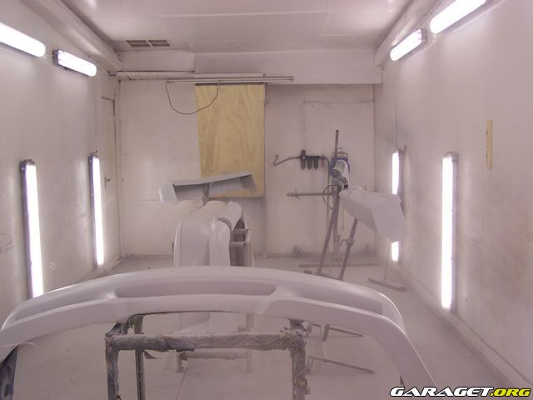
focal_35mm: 40
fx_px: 616
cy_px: 200
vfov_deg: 36.0
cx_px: 266
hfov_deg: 46.8
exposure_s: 1/30
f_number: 2.8
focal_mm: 6.7
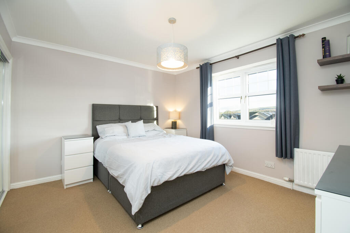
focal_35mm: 15
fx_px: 146
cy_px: 116
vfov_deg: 77.3
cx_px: 175
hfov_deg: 100.4
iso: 320
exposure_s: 1/10
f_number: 8
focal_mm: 10
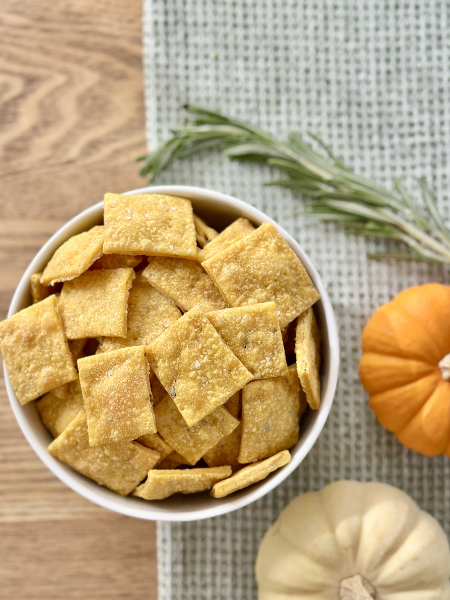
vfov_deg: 36.1
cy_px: 330
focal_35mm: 53
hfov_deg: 27.5
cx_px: 231
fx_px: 919
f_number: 1.78
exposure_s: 1/402
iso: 80
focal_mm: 6.86
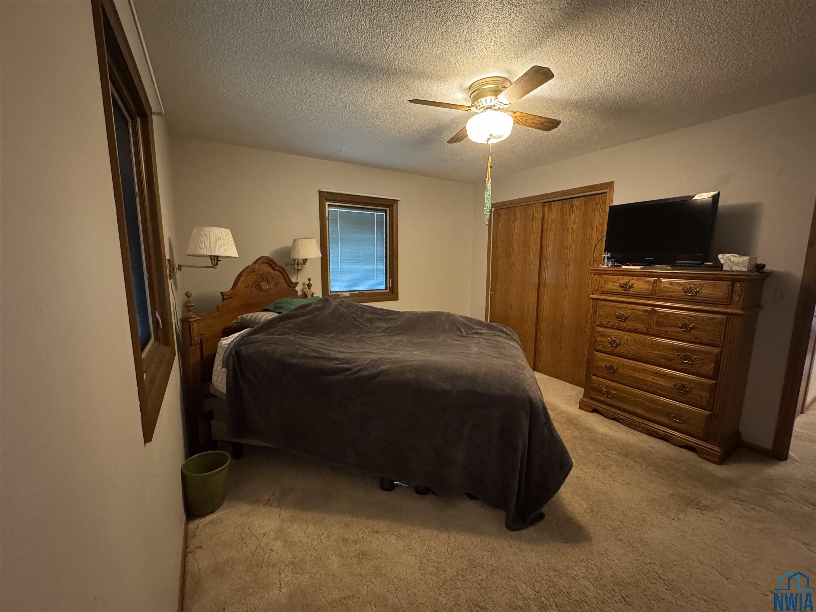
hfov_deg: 102.1
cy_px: 306
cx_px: 408
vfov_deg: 85.7
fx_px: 330
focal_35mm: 14
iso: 1250
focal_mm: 2.22
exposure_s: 1/30
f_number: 2.2
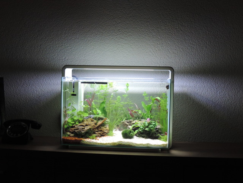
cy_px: 92
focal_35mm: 50
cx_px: 122
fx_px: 351
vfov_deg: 29.1
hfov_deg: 38.2
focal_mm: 8.9
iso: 560
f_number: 3.6
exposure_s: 1/13
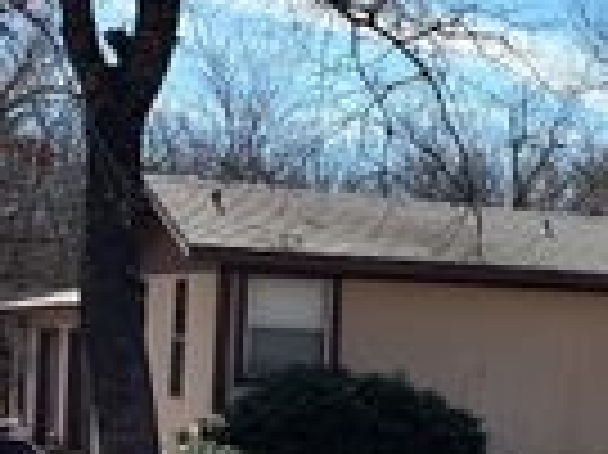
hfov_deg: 17.6
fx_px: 1562
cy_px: 353
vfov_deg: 16.5
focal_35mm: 89
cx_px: 1108
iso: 80
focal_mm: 6.76
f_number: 1.78
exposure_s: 1/2801
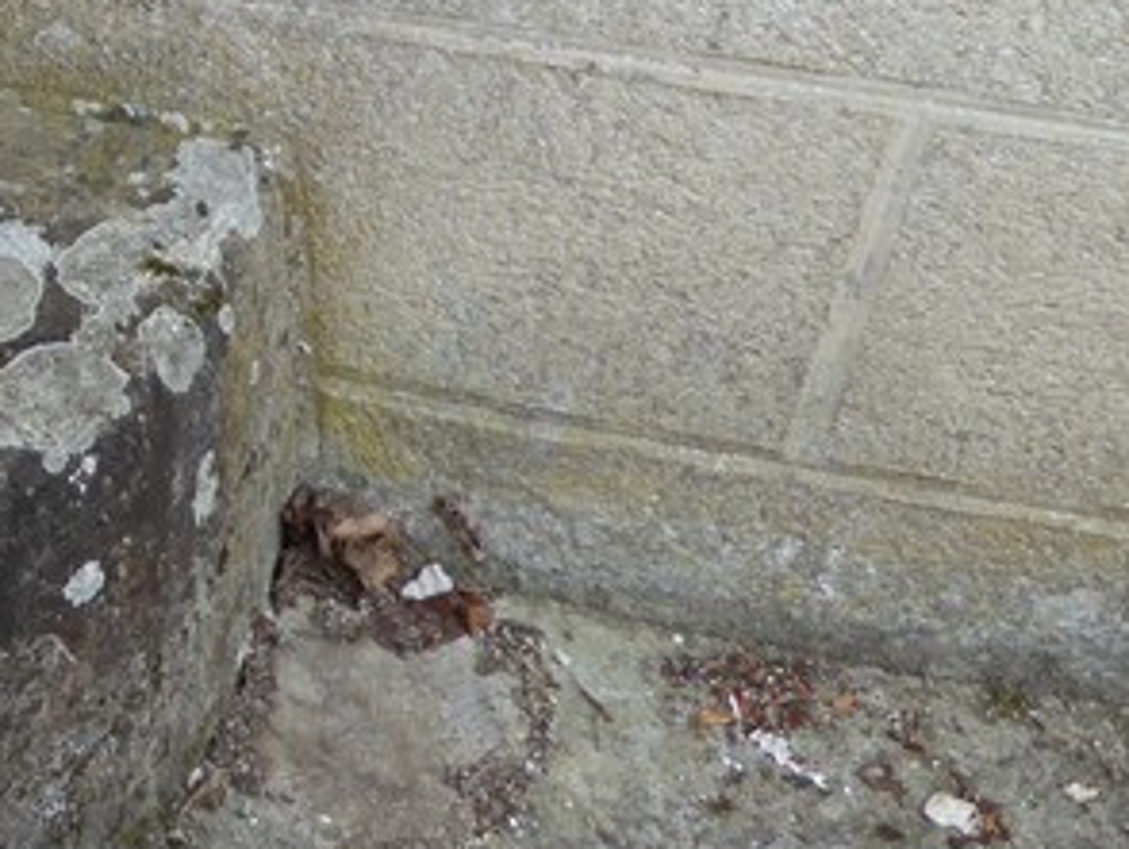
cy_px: -92
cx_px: -246
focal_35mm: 68
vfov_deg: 20.6
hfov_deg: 25.5
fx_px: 2220
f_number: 3.3
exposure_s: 1/250
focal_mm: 4.3
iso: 100
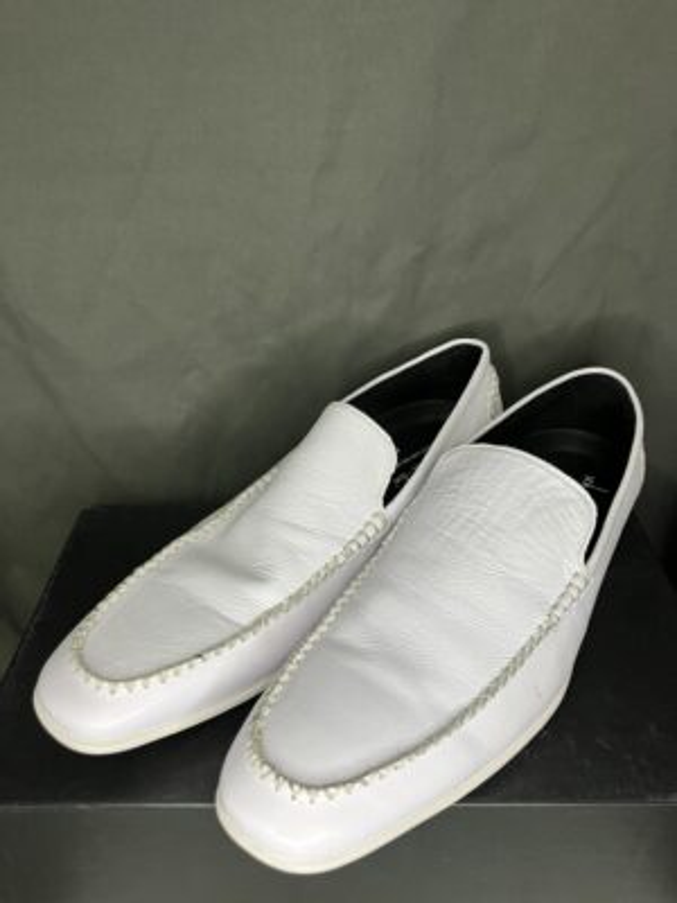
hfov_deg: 49.7
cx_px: 338
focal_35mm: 28
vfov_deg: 63.4
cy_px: 452
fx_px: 730
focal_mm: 3.99
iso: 50
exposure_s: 1/50
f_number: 1.8
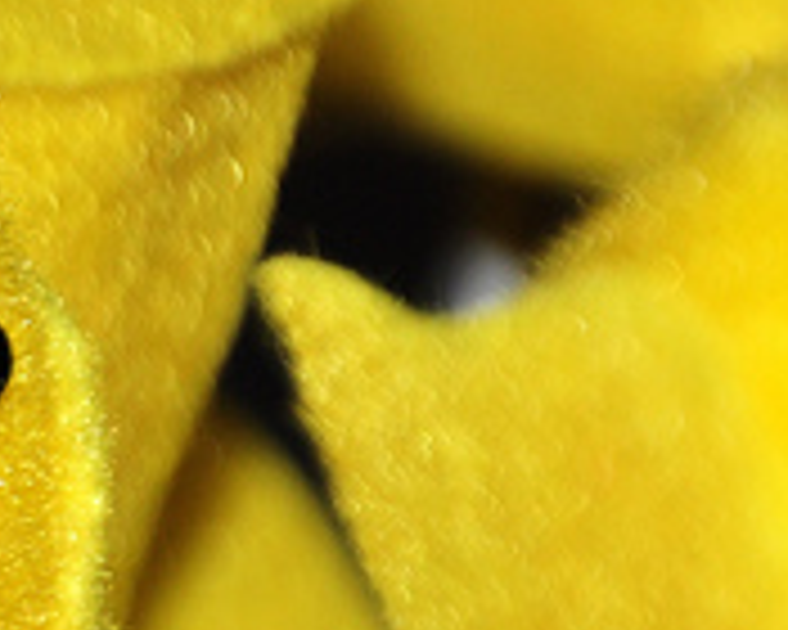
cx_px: -1112
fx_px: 16705
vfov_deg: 2.2
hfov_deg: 2.7
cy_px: 205
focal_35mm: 716
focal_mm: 105
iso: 200
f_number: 5.6
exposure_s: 1/125
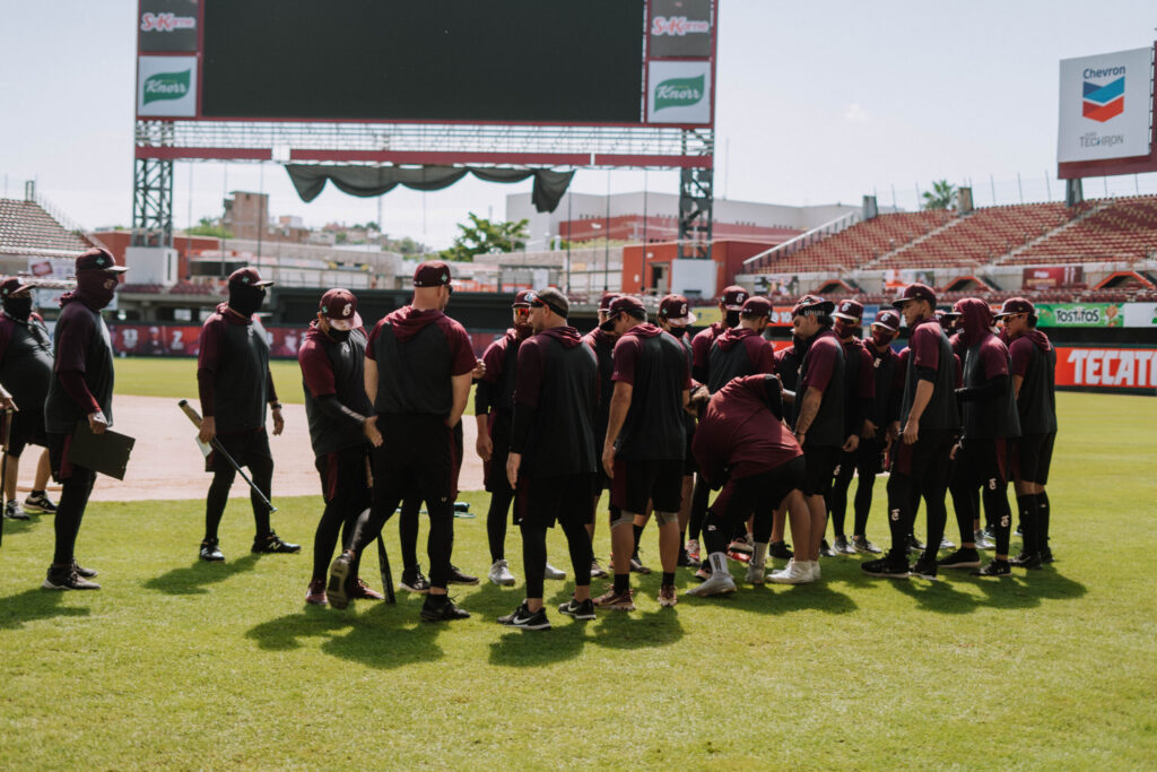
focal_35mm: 50
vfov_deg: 27.0
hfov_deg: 39.6
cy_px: 386
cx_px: 578
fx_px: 1607
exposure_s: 1/160
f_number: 2.2
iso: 100
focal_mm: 50
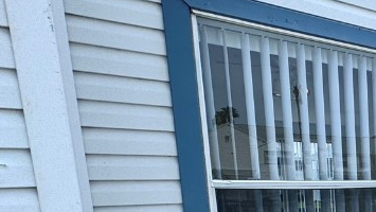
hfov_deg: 31.0
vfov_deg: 25.1
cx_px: 531
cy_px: 238
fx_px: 439
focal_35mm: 44
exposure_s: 1/1536
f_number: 2.2
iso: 50
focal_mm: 2.22
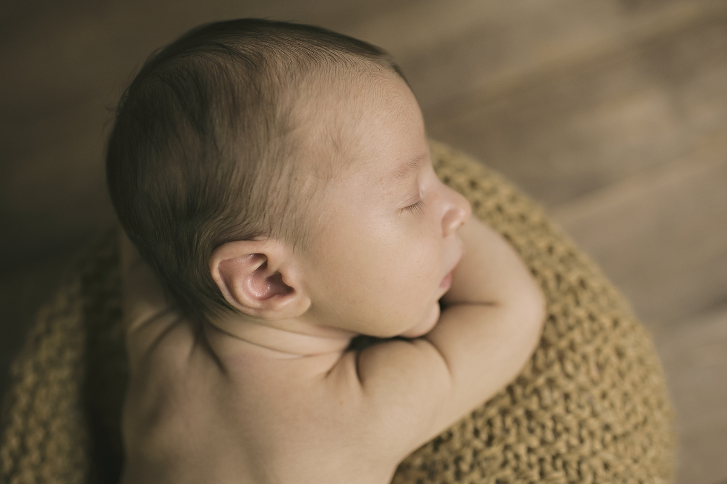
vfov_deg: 37.8
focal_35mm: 35
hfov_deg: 54.5
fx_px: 706
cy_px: 242
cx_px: 364
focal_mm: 35
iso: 500
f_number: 2.5
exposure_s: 1/125
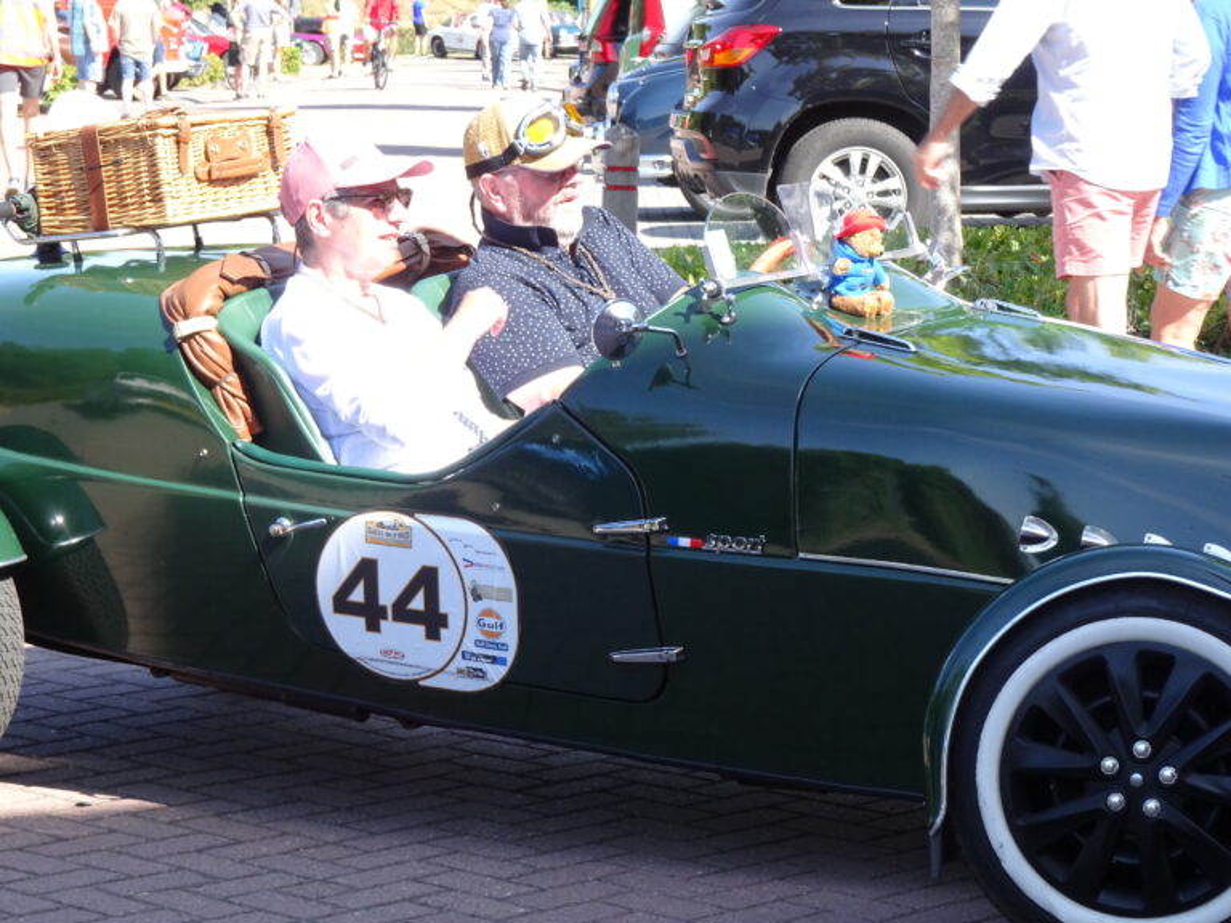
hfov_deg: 15.5
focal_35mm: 127
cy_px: 462
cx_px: 616
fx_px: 4516
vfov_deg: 11.7
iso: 160
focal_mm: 21.66
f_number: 5.6
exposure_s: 1/160
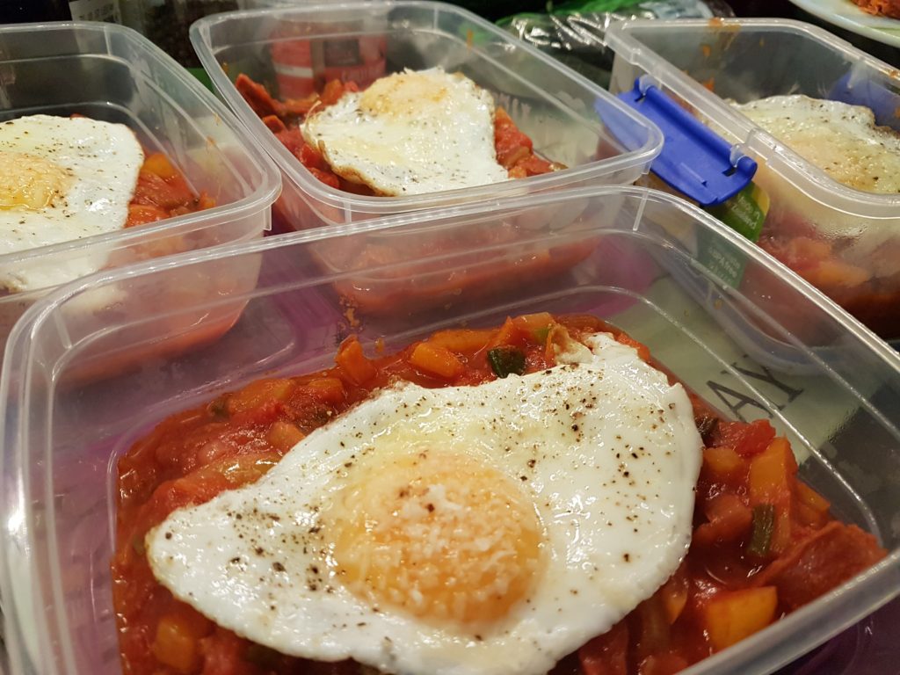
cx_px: 450
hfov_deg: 67.3
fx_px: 676
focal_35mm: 26
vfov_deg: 53.1
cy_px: 338
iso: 160
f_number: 1.7
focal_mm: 4.2
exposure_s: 1/50
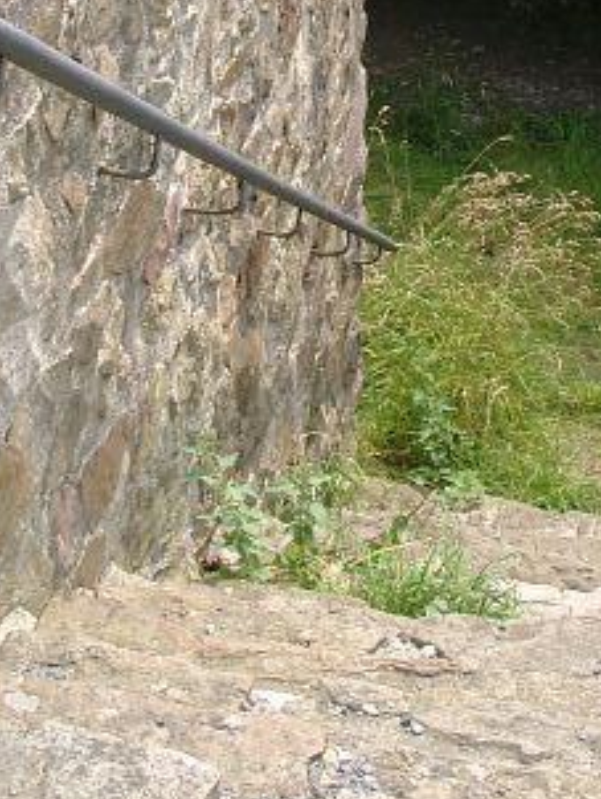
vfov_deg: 21.1
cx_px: 429
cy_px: 24
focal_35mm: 90
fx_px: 2080
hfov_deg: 16.4
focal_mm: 7.13
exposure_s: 1/265
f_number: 4
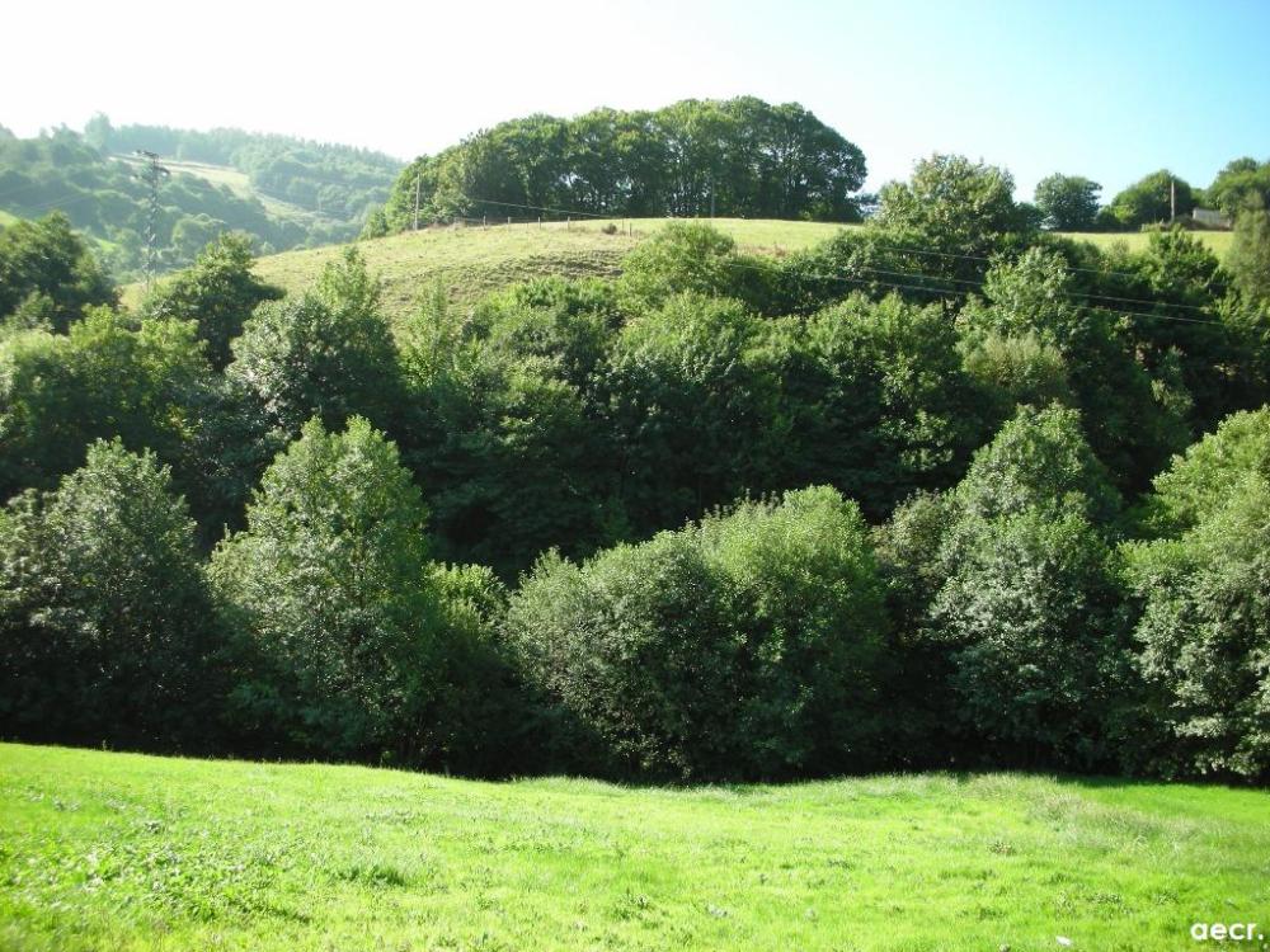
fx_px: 1284
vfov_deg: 40.7
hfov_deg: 52.6
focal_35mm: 35
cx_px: 635
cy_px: 476
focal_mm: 5.8
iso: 50
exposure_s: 1/167
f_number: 3
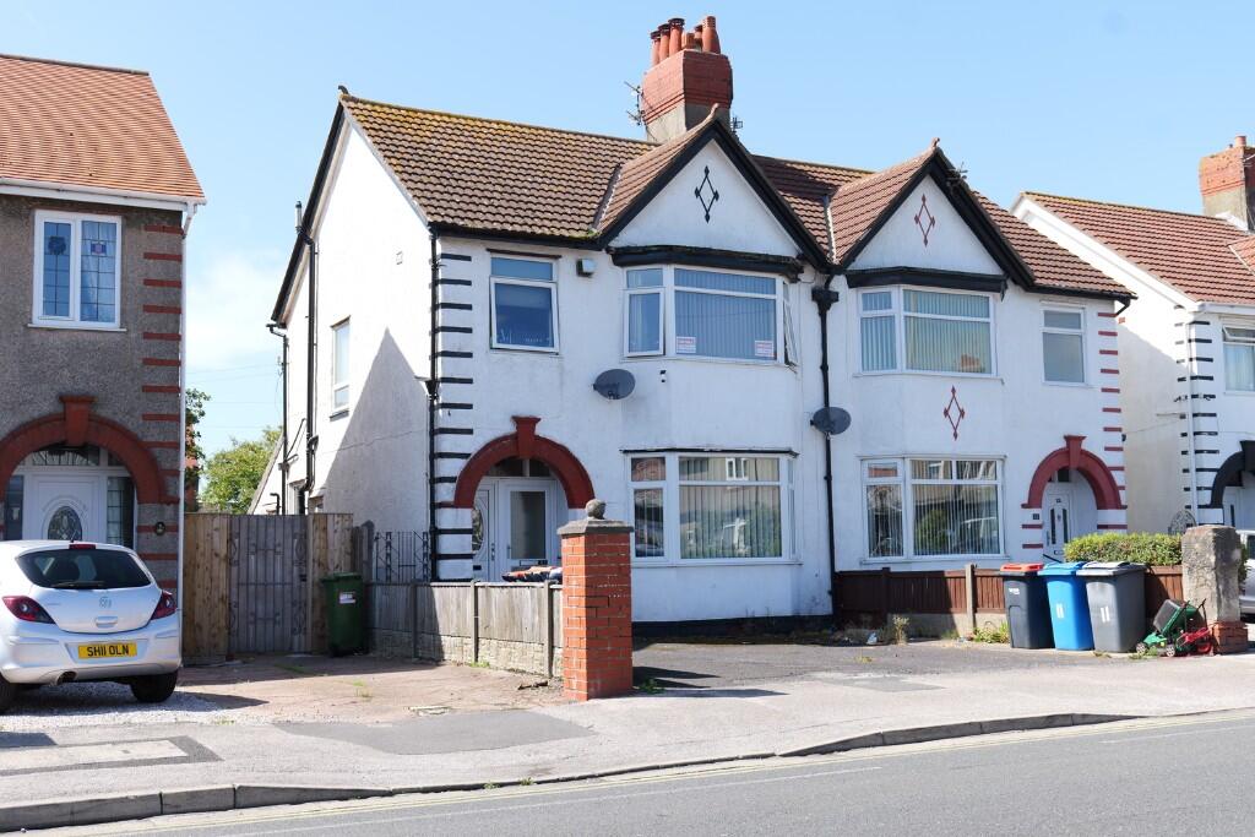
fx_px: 1429
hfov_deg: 47.4
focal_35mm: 41
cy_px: 418
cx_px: 628
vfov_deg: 32.6
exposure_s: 1/160
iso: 100
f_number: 6.3
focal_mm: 41
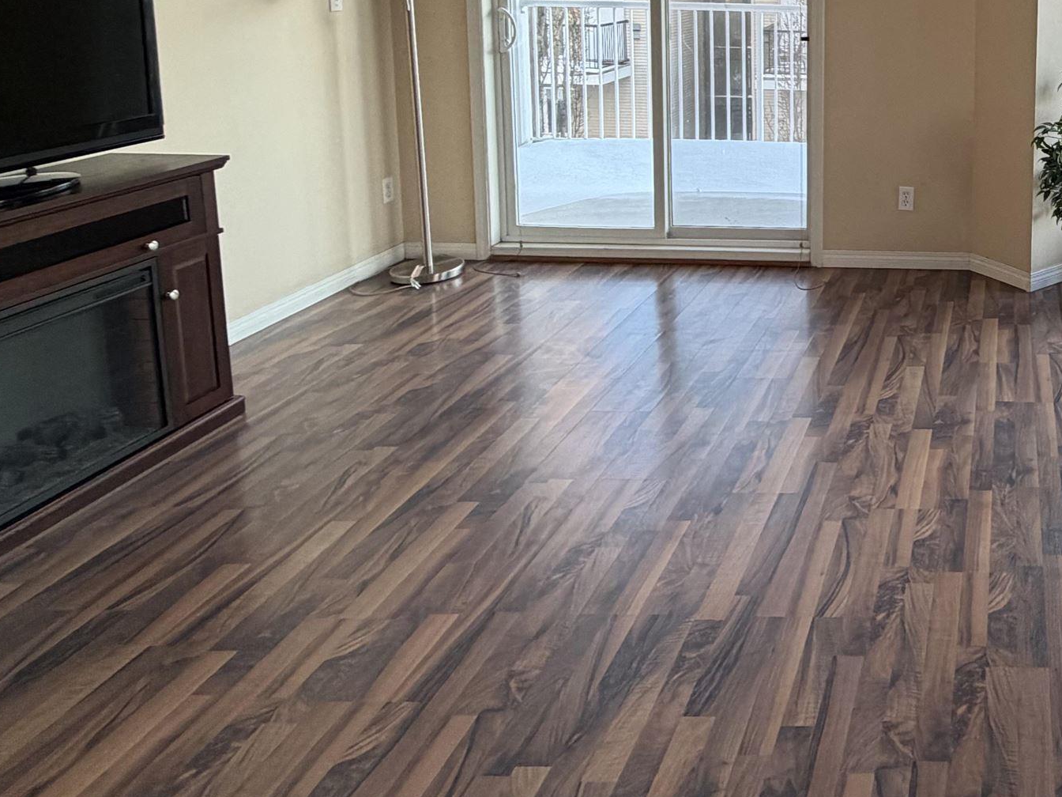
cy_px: 85
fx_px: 982
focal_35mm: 32
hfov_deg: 48.0
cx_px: 1039
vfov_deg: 40.9
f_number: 2.2
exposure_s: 1/120
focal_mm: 2.22
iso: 200
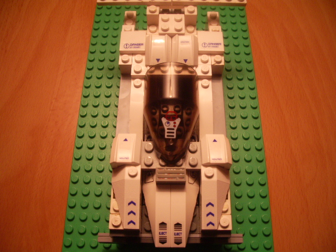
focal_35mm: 35
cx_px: 168
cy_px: 126
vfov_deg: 40.7
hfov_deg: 52.6
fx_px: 340
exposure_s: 1/80
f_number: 2.6
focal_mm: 5.8
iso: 160
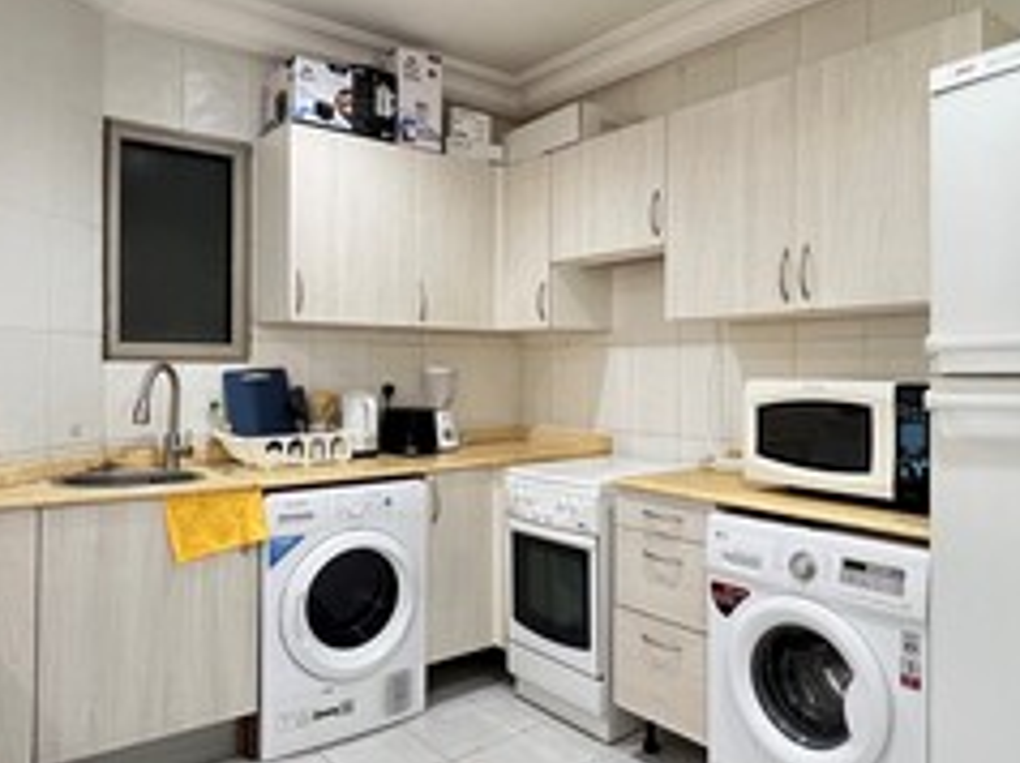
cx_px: 529
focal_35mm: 25
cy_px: 371
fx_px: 736
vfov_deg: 54.8
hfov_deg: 69.4
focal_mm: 1.57
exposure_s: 1/50
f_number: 1.8
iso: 250
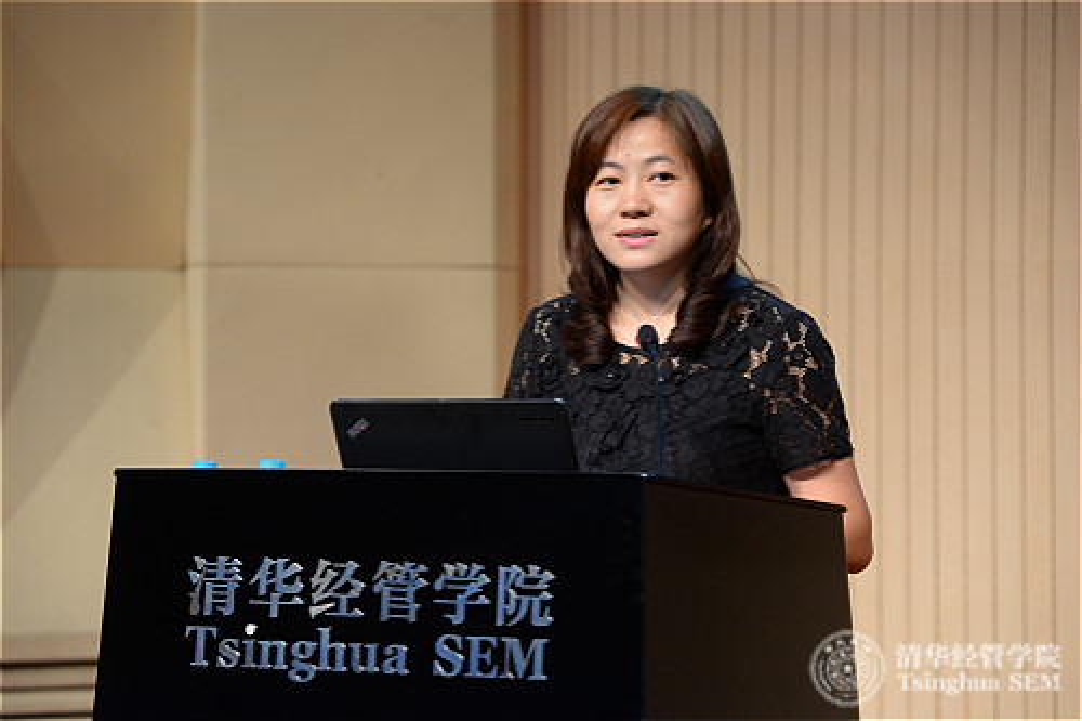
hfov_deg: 16.4
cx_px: 541
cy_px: 360
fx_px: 3755
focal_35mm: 125
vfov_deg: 11.0
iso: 2000
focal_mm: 125
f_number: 5.6
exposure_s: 1/125
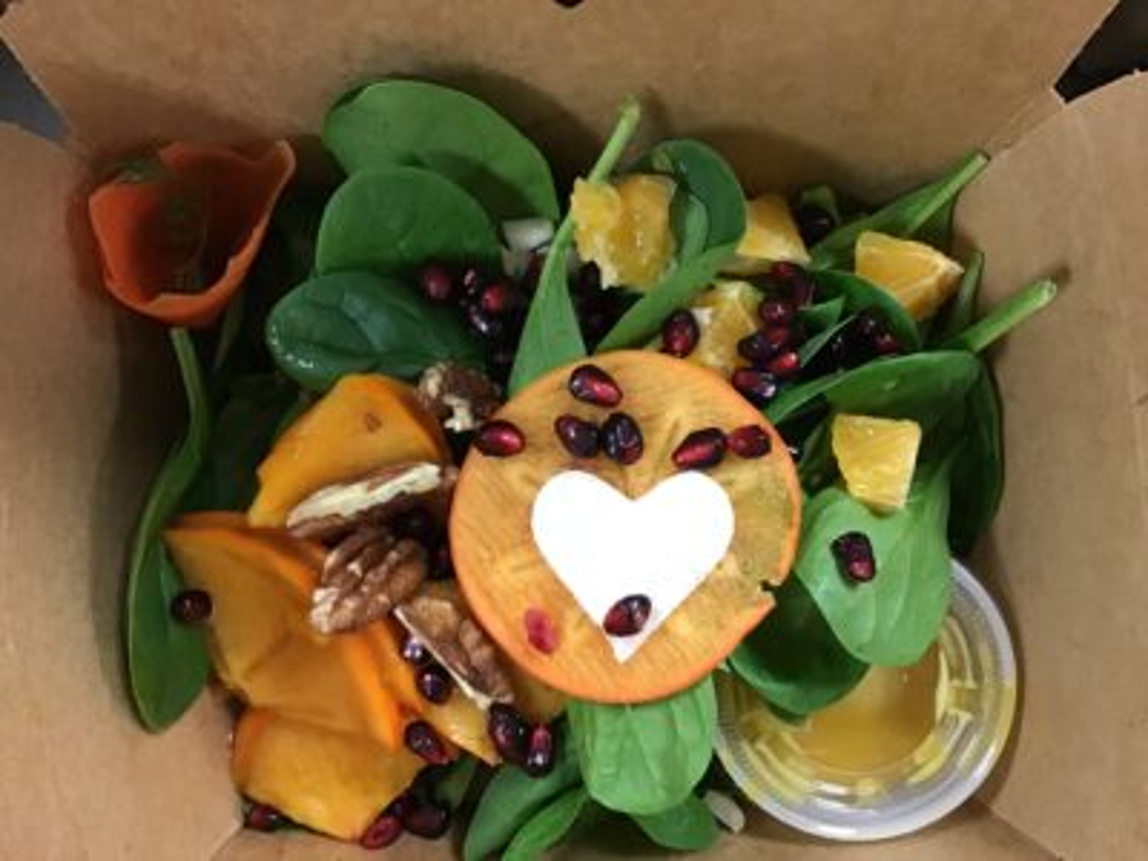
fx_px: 1028
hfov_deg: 58.4
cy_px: 430
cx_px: 574
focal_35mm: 31
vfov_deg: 45.4
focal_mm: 3.3
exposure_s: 1/20
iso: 200
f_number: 2.4
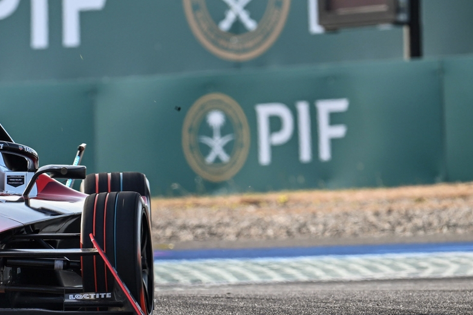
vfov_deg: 1.3
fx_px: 13766
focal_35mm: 1048
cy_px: 188
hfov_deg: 2.0
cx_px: -54
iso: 100
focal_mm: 400
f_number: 5
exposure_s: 1/320
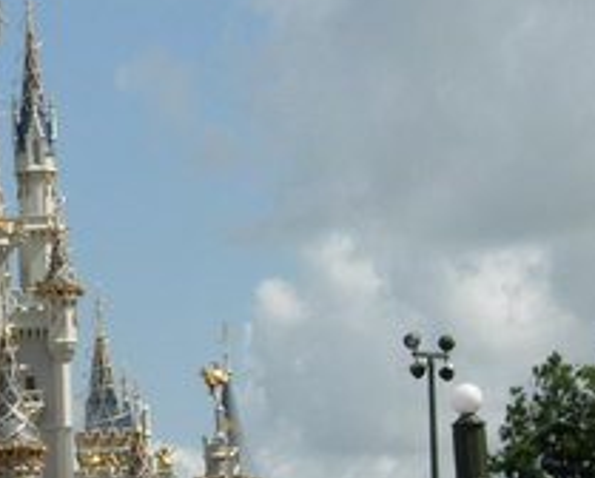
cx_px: -114
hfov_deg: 10.4
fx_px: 3211
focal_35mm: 182
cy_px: 273
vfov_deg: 8.5
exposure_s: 1/745
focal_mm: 12.7
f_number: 5.9
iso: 79
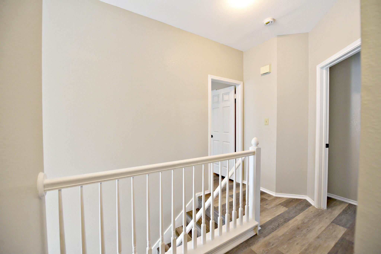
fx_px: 148
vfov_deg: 81.3
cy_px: 127
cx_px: 190
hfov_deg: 104.2
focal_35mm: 14
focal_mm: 14
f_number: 3.5
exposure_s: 1/60
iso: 800
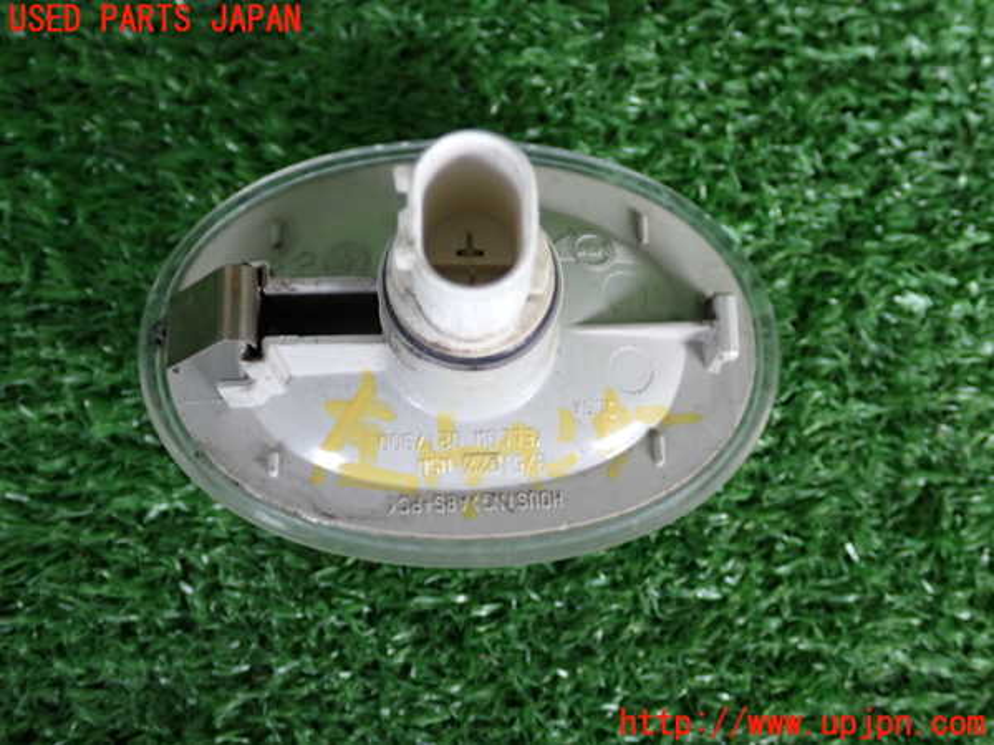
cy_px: 372
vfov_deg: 32.9
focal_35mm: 44
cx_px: 497
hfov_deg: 42.9
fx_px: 1263
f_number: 2.9
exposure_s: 1/50
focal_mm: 7.84
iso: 200
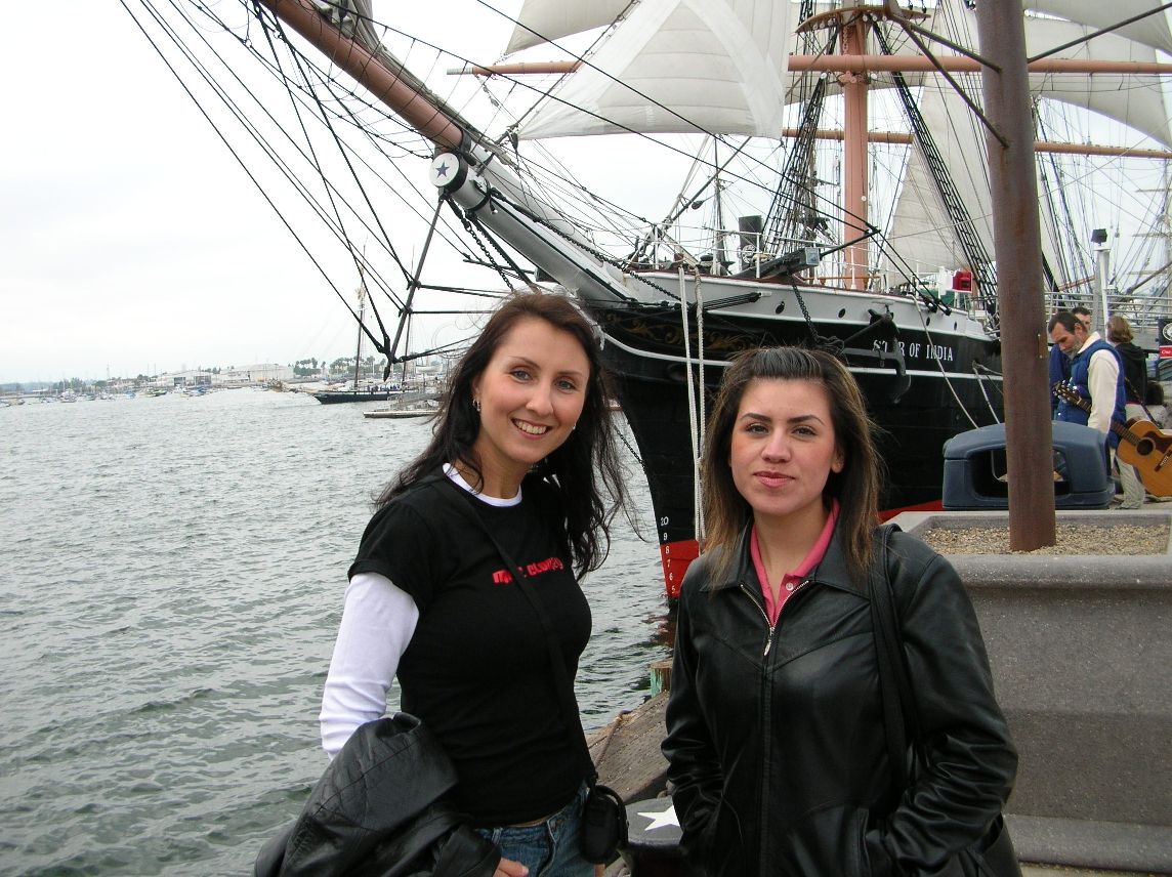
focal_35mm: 35
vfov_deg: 40.6
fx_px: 1184
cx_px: 586
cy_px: 438
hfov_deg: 52.7
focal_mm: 5.8
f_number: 2.8
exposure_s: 1/253
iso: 50
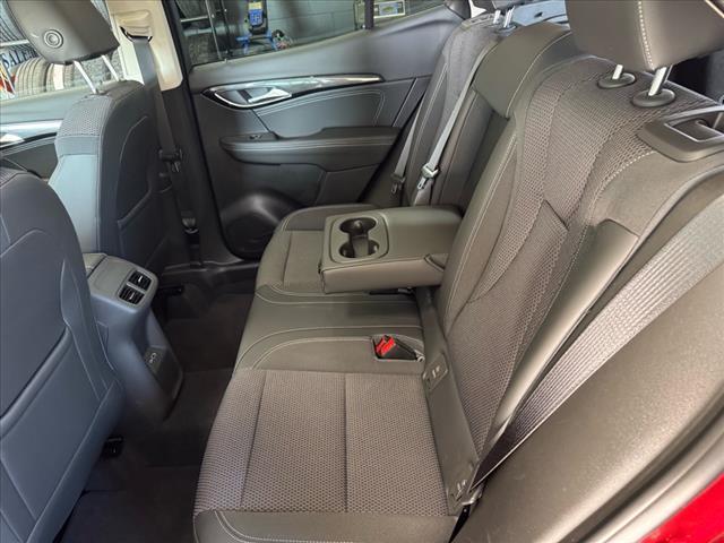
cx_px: 362
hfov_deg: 71.6
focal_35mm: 24
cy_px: 272
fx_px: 502
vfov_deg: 56.8
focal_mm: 6.76
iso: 800
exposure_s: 1/55
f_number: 1.78
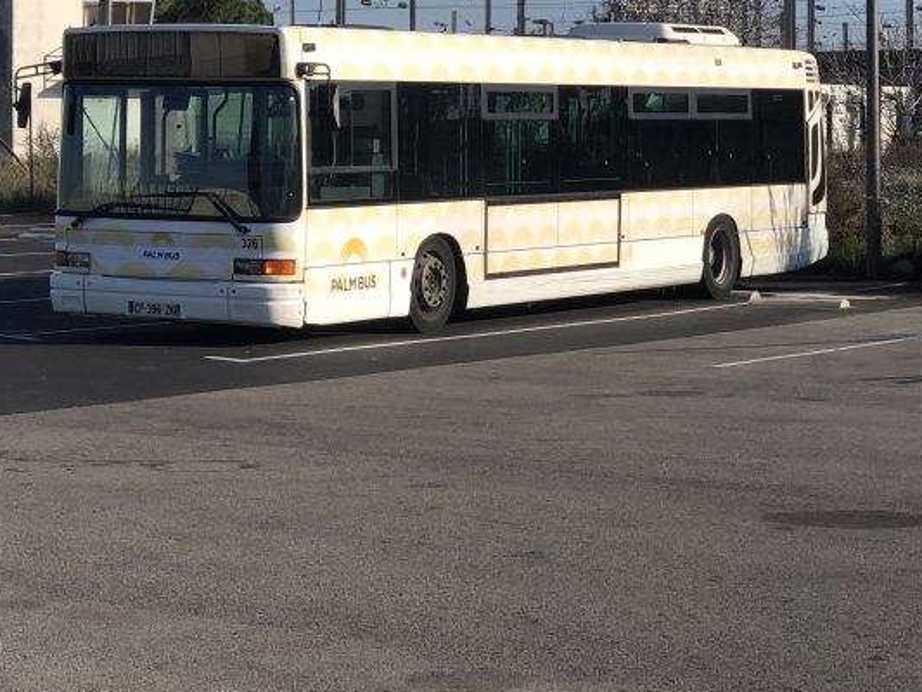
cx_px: 408
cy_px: 67
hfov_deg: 16.8
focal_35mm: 117
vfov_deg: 12.6
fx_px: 3117
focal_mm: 6
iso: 16
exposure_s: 1/1171
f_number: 2.4
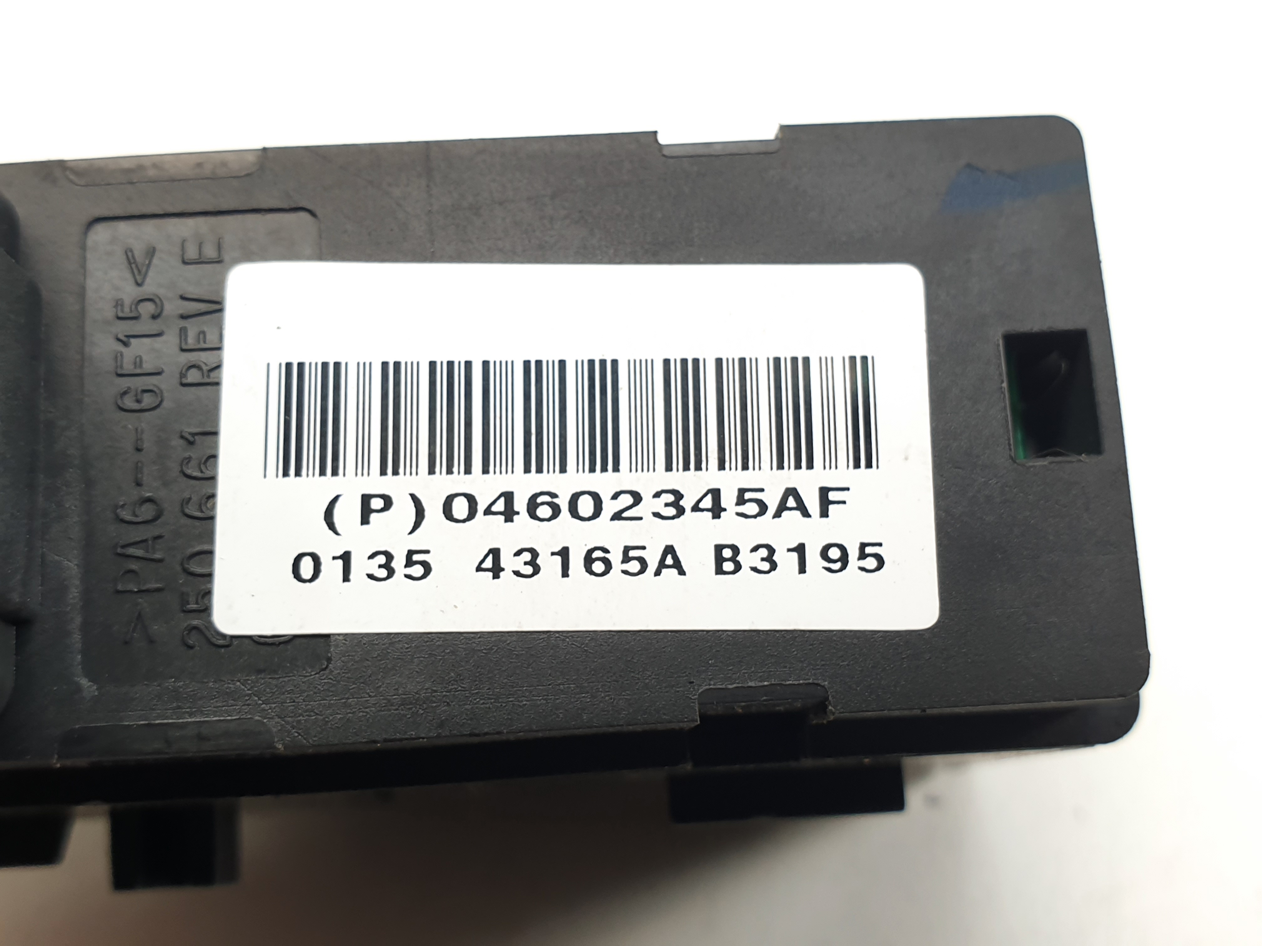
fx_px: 948
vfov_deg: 53.1
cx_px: 631
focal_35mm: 26
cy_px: 473
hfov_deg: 67.3
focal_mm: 4.3
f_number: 2.4
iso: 50
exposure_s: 1/100
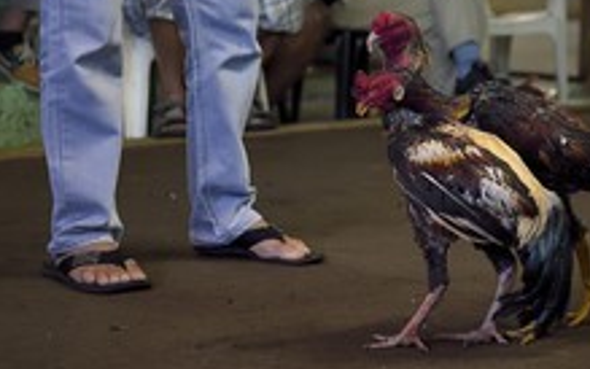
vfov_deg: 9.6
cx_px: 458
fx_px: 2203
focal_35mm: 137
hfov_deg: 15.2
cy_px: 78
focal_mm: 70
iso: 3200
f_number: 4.5
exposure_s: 1/125
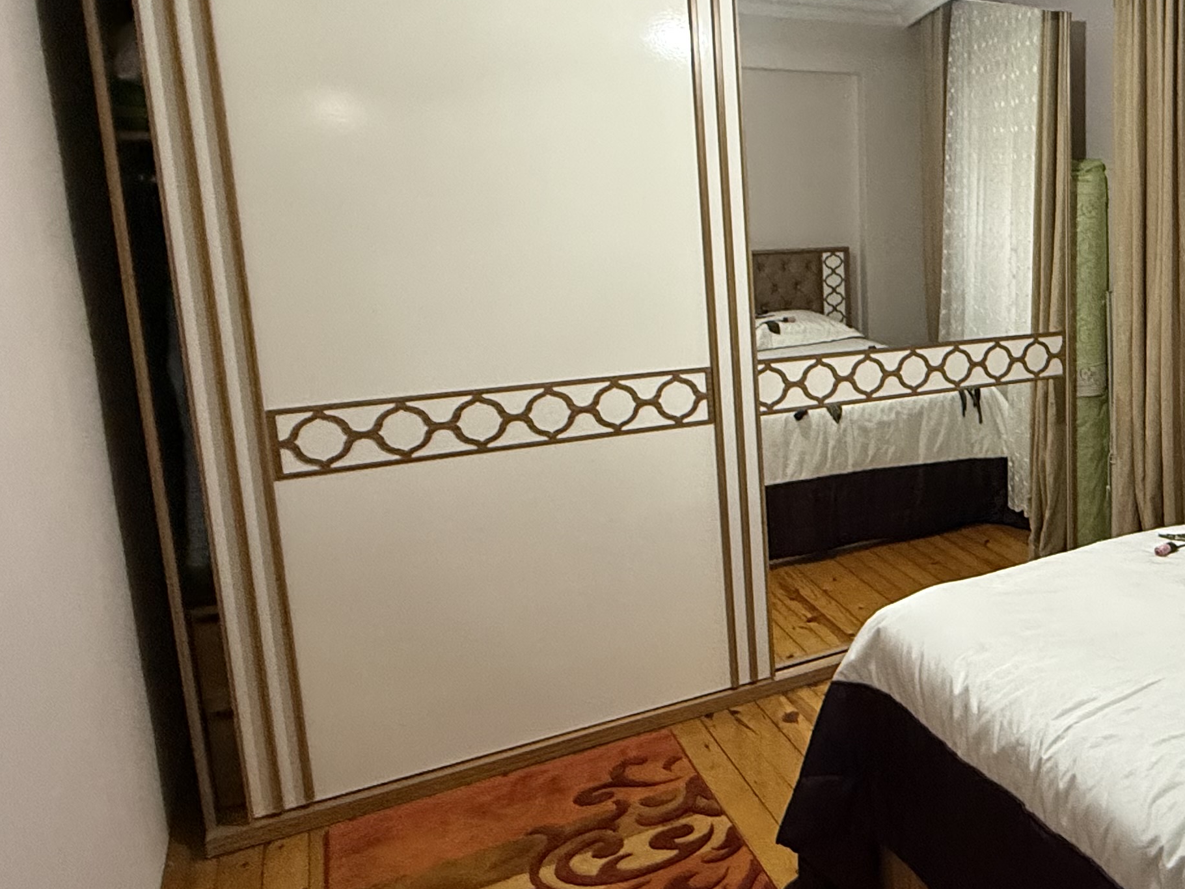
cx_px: 1134
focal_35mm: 31
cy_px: 361
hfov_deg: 49.7
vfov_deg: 45.2
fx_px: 1061
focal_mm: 2.22
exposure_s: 1/50
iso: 500
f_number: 2.2
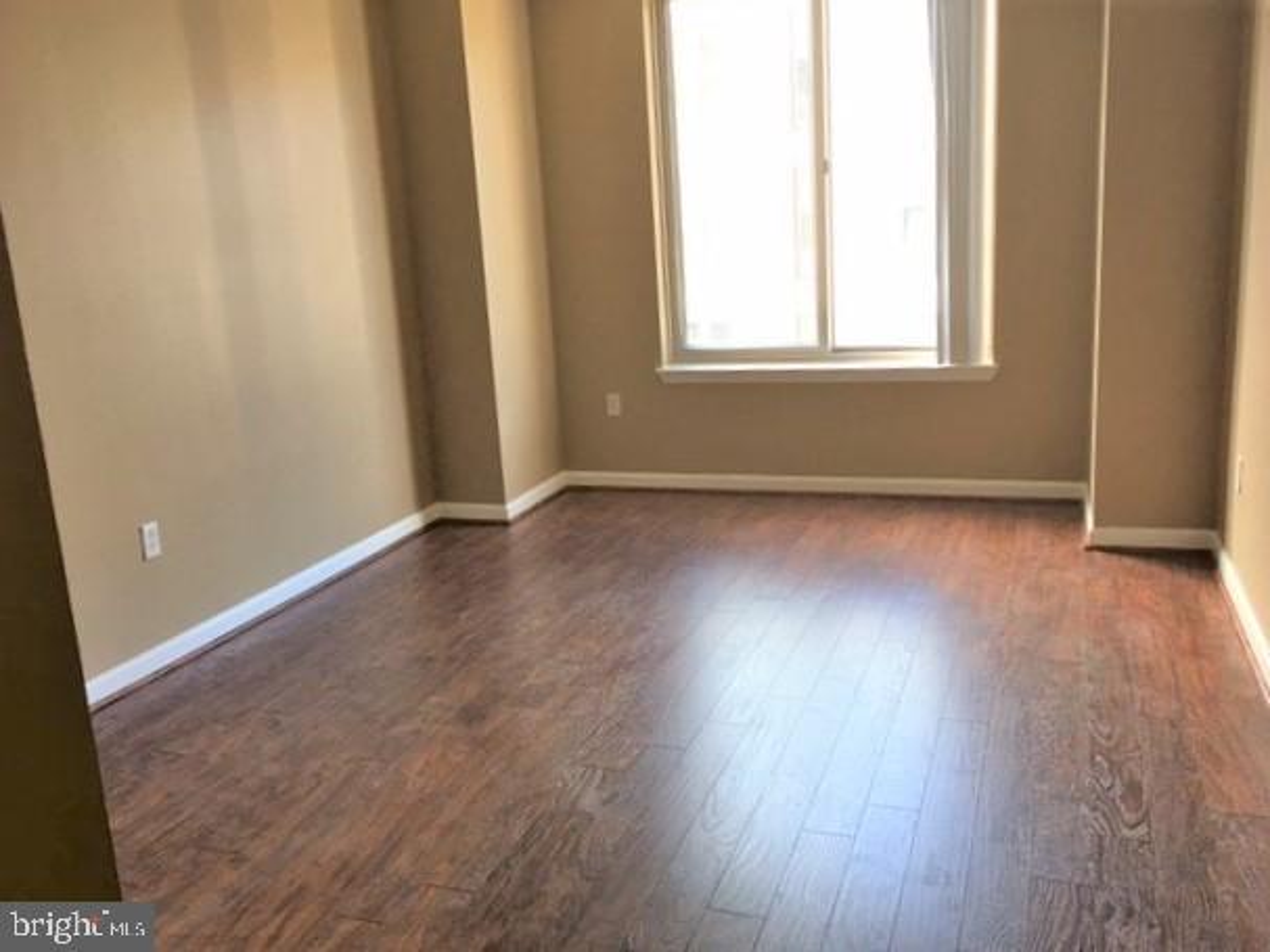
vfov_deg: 48.2
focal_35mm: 29
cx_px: 635
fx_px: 1064
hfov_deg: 61.7
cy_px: 476
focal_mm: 4.15
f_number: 2.2
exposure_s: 1/30
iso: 25
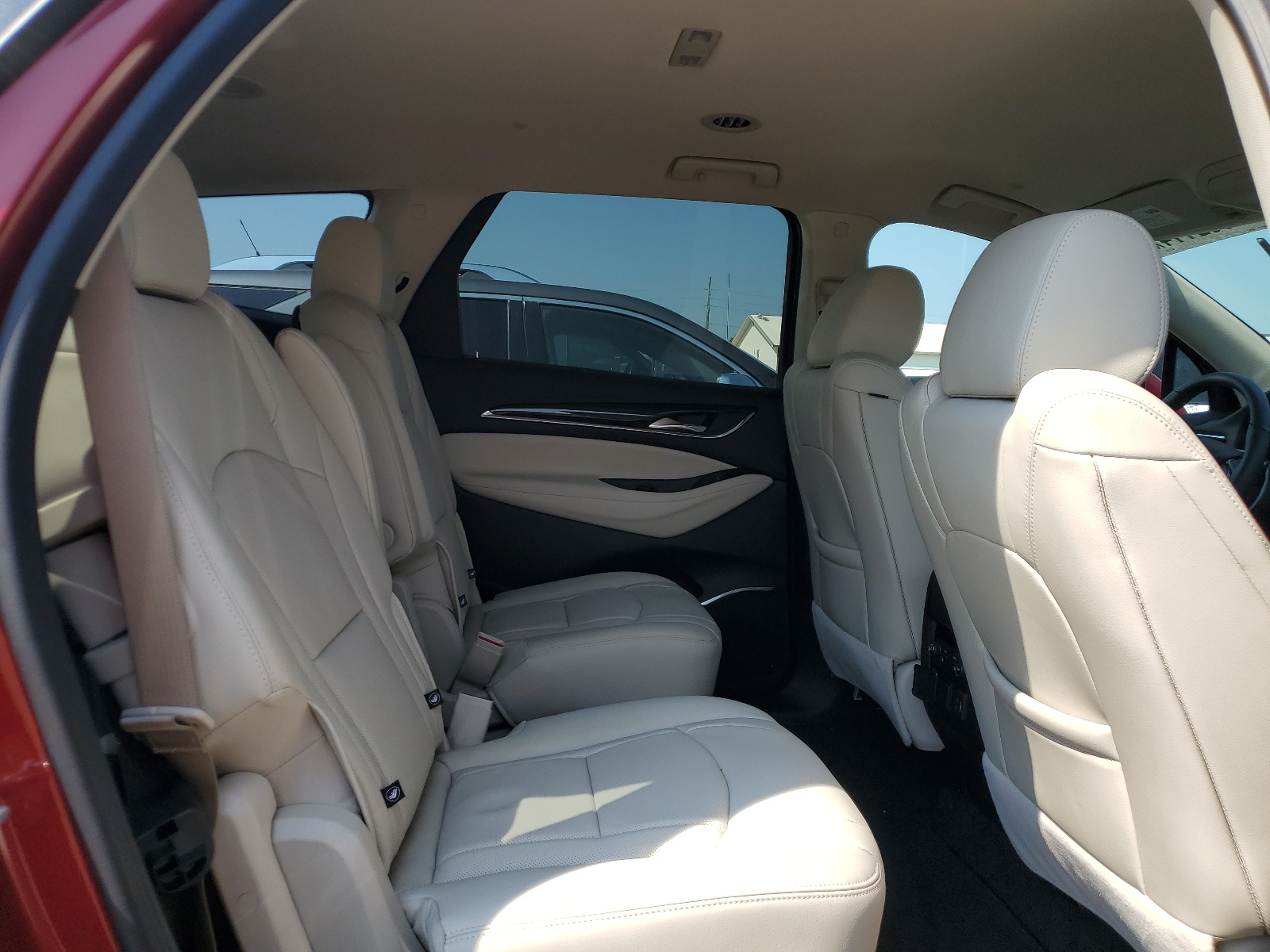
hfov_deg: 67.3
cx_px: 635
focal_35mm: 26
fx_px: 954
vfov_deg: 53.1
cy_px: 476
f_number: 1.5
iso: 50
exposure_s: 1/1667
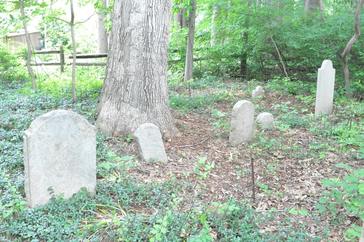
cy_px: 121
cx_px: 182
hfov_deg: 67.4
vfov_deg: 47.8
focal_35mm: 27
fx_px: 273
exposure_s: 1/20
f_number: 11
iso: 3200
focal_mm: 18
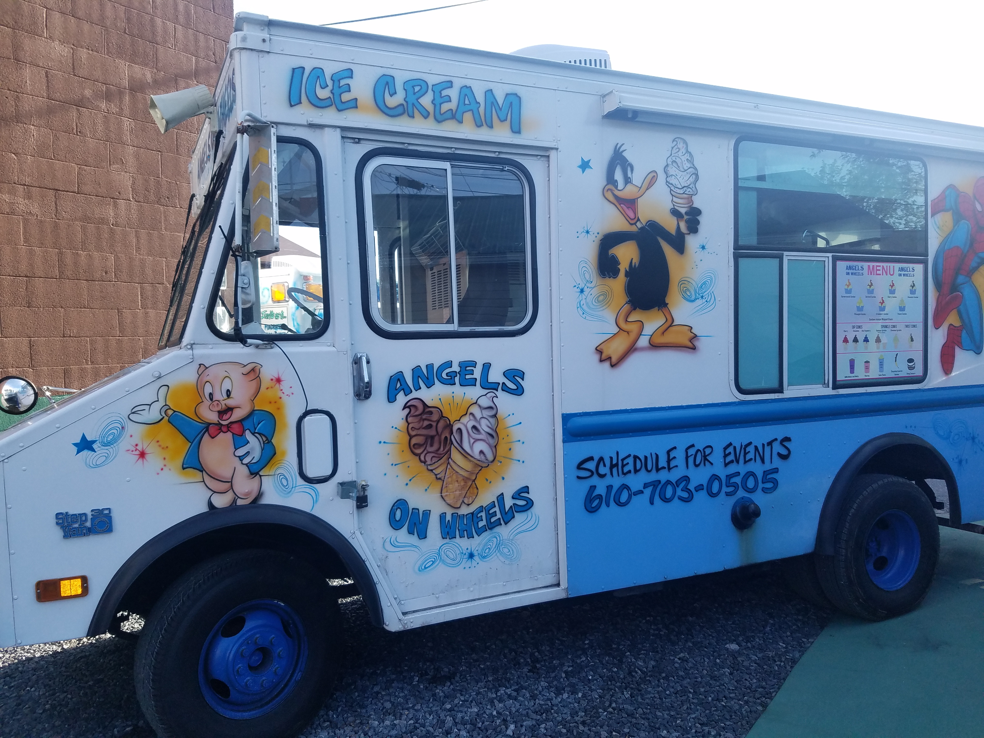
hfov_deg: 67.3
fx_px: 739
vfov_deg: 53.1
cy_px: 369
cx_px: 492
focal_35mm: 26
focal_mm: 4.2
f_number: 1.7
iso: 50
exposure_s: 1/732
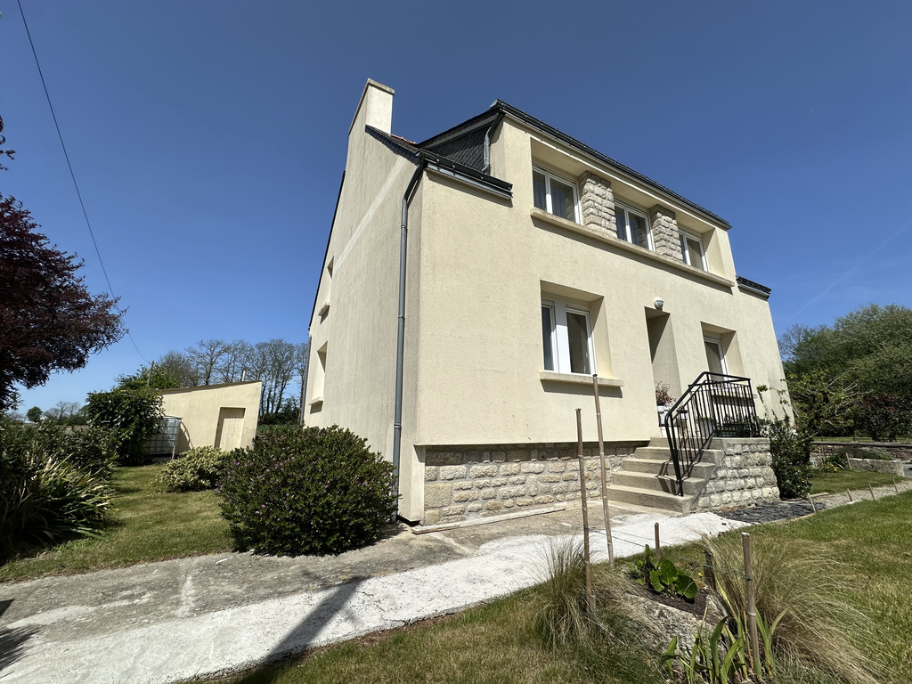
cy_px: 342
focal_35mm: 14
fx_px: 369
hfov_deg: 102.1
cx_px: 456
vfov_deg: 85.7
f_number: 2.2
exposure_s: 1/4651
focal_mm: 2.22
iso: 50
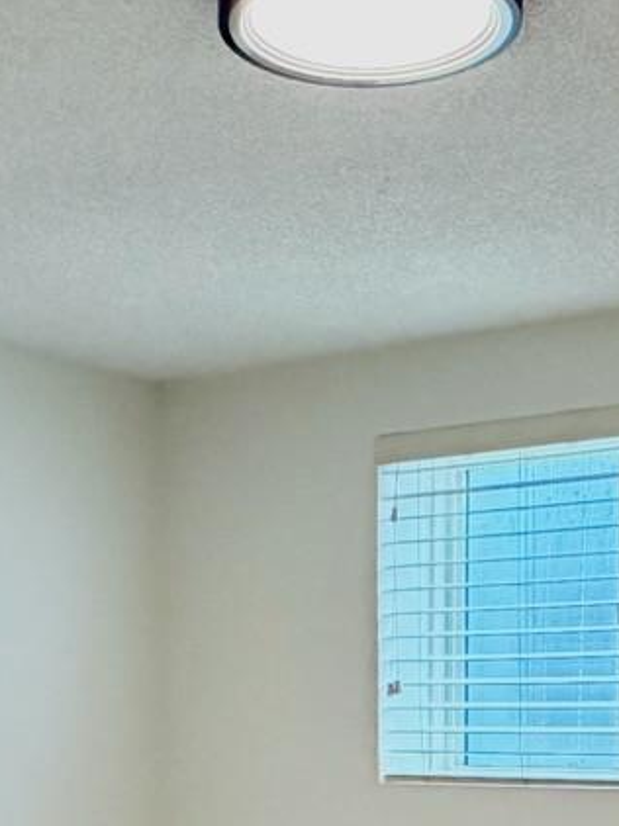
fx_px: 1623
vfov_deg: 27.7
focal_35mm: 68
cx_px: 358
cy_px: 716
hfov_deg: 21.6
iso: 250
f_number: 2.2
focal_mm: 2.22
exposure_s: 1/120
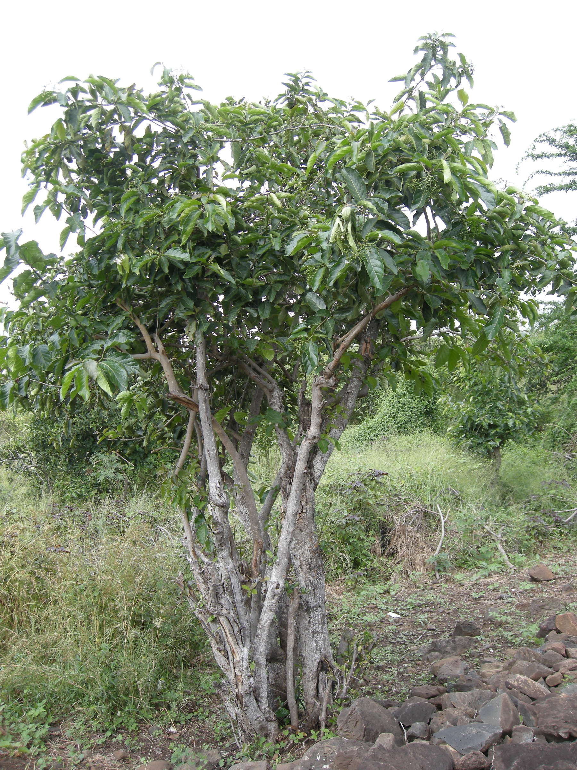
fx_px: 778
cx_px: 288
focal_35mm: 35
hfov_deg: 40.7
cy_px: 385
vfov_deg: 52.6
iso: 64
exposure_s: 1/104
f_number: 3.8
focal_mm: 7.5
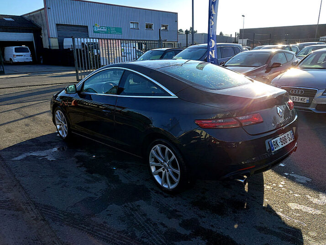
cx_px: 175
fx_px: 264
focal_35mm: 28
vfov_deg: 49.8
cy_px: 124
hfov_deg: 63.3
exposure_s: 1/271
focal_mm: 4.6
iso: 25
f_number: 2
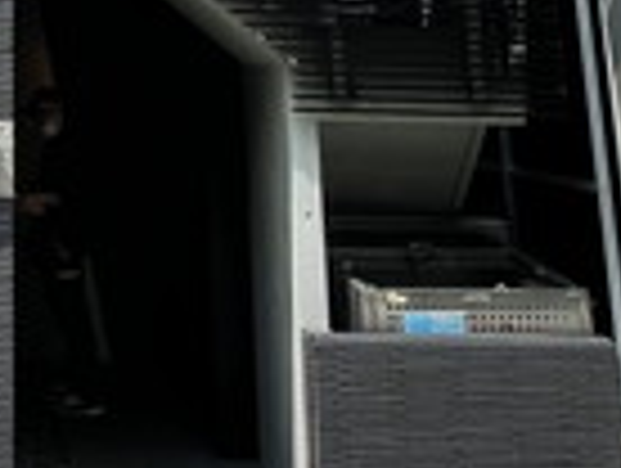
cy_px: -423
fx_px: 1456
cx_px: -99
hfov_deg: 22.4
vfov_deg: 15.3
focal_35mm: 81
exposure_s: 1/639
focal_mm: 1.55
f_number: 2.4
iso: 25
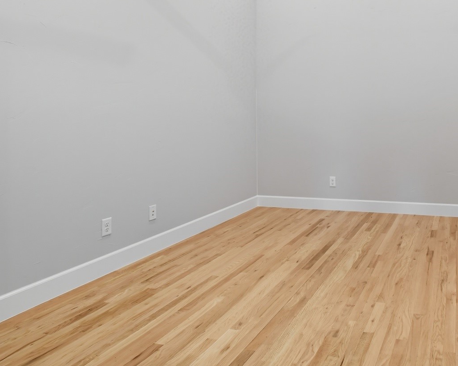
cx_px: 370
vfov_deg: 53.3
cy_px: 109
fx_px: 352
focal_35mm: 26
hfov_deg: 60.4
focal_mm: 10
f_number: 9
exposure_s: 1/40
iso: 250
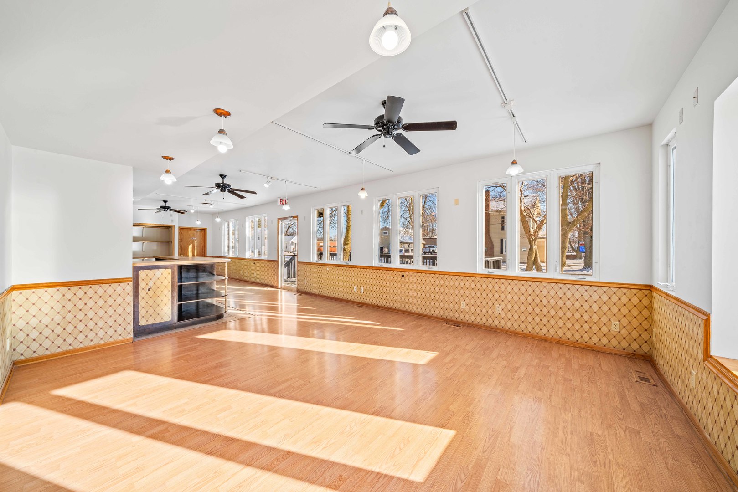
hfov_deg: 112.6
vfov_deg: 90.0
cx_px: 369
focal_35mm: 12
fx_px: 246
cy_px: 246
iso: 80
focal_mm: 12
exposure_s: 1/4
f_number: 11
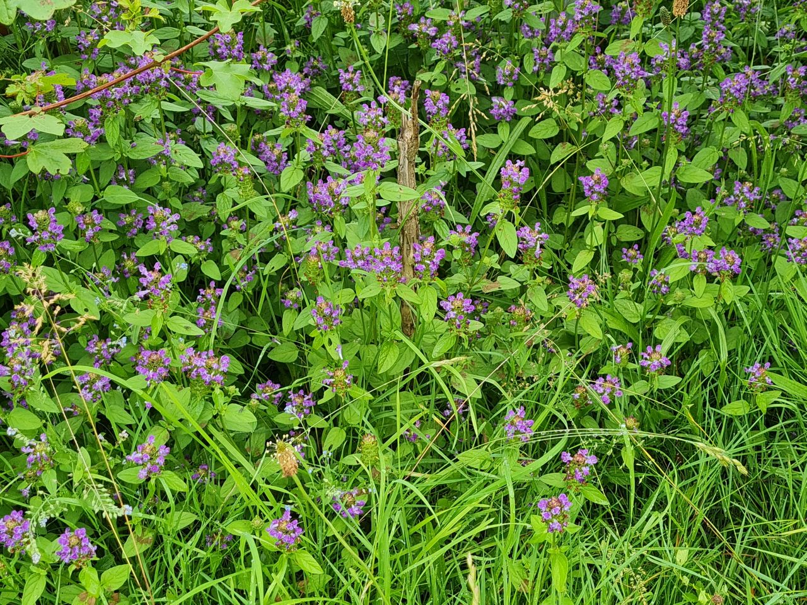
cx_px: 404
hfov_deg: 67.3
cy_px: 302
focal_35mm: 26
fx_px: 606
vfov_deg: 53.1
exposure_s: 1/331
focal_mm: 5.4
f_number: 1.8
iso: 50
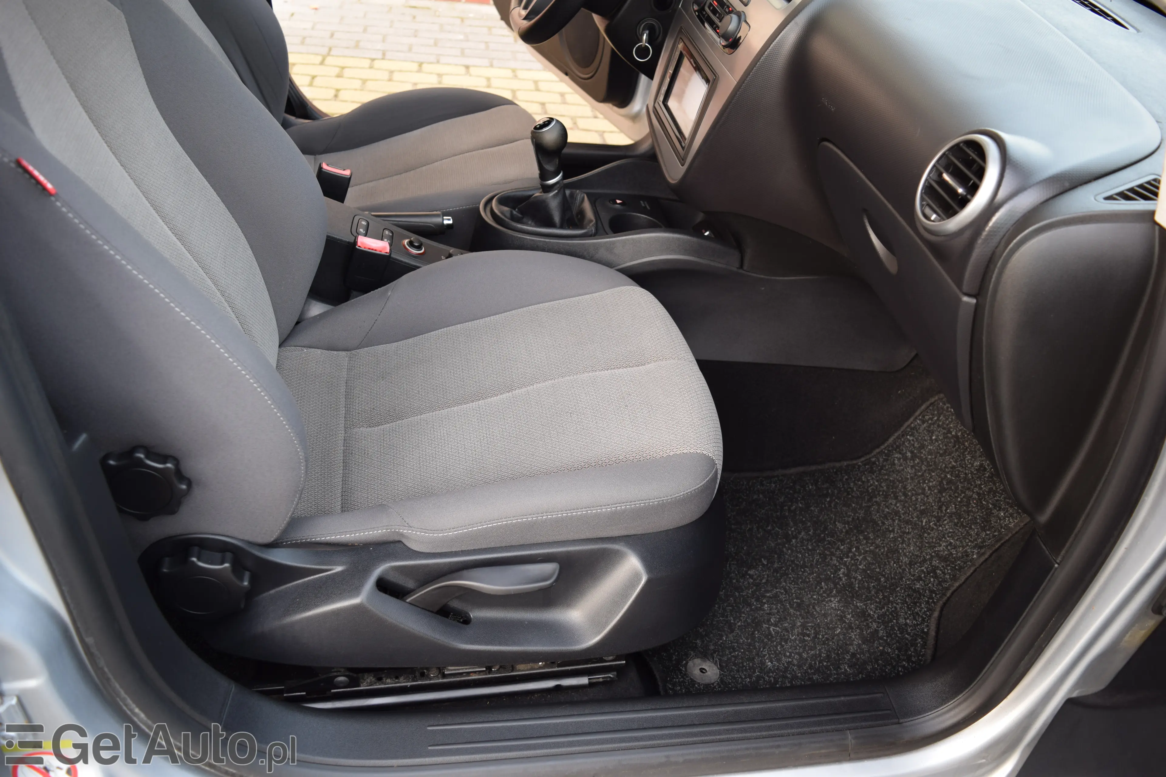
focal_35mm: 30
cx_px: 583
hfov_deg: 61.9
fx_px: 972
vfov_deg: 43.6
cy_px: 388
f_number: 4.5
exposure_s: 1/80
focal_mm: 20
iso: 400
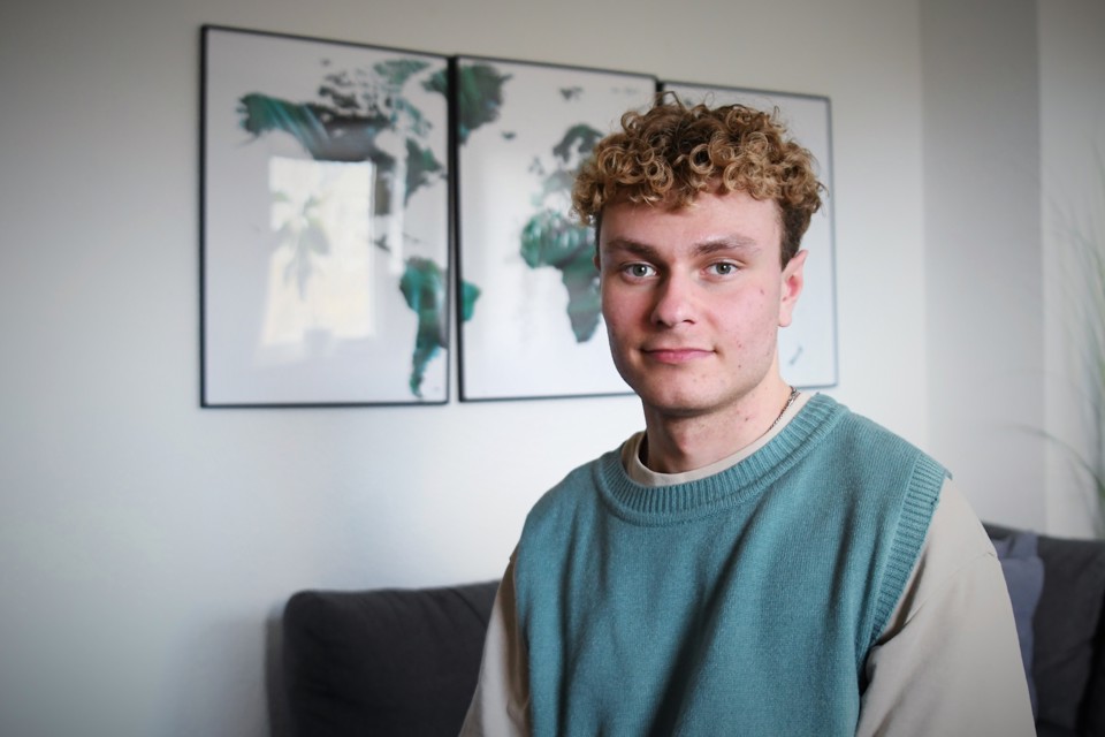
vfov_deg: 36.9
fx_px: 1105
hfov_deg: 53.1
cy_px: 368
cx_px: 552
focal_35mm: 36
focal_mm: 24
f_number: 2.8
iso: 2000
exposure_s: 1/250
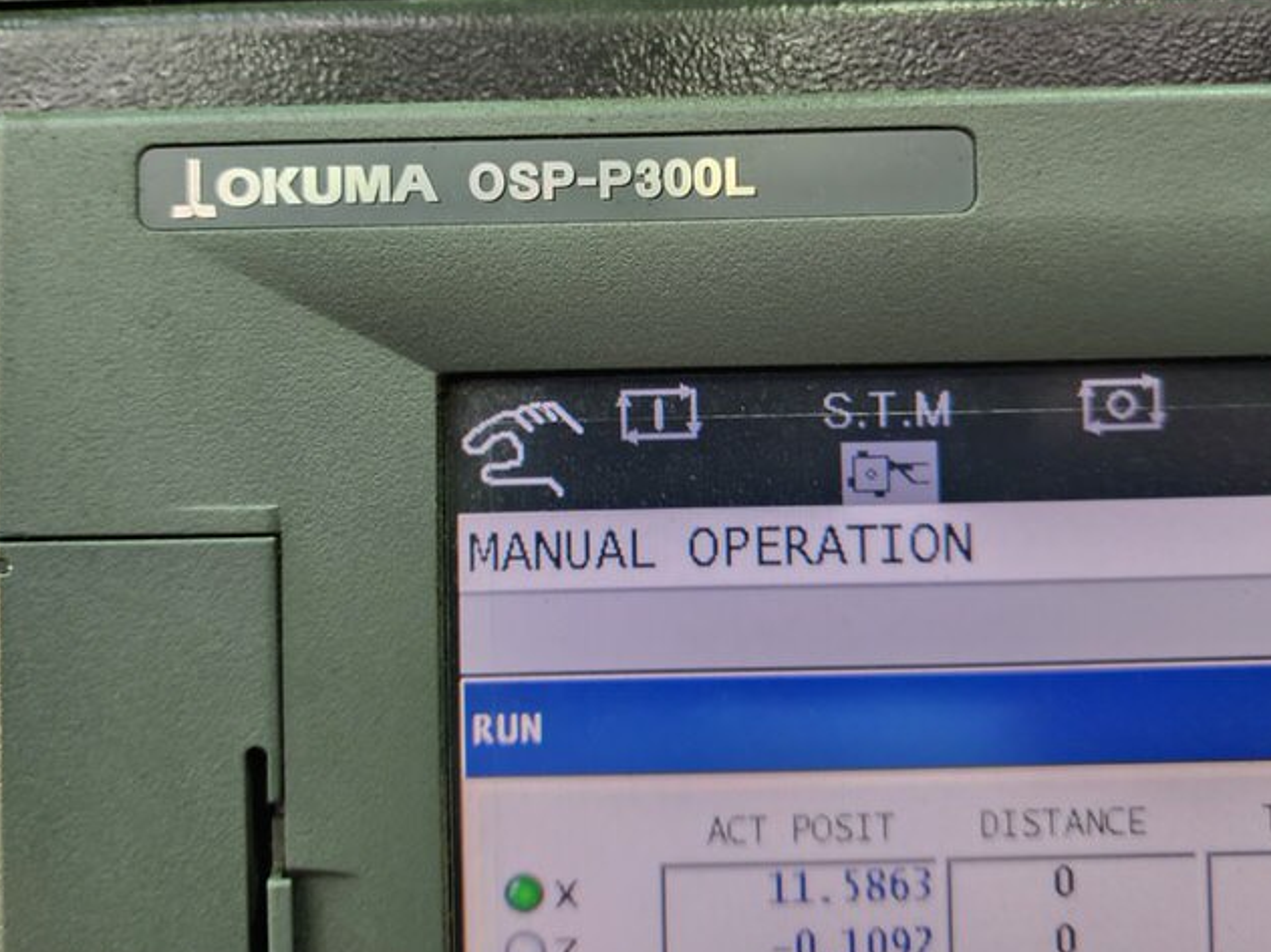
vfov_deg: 40.4
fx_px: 1285
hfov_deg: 52.6
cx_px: 649
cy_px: 346
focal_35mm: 35
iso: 320
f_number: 1.8
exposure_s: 1/49
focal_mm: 6.4
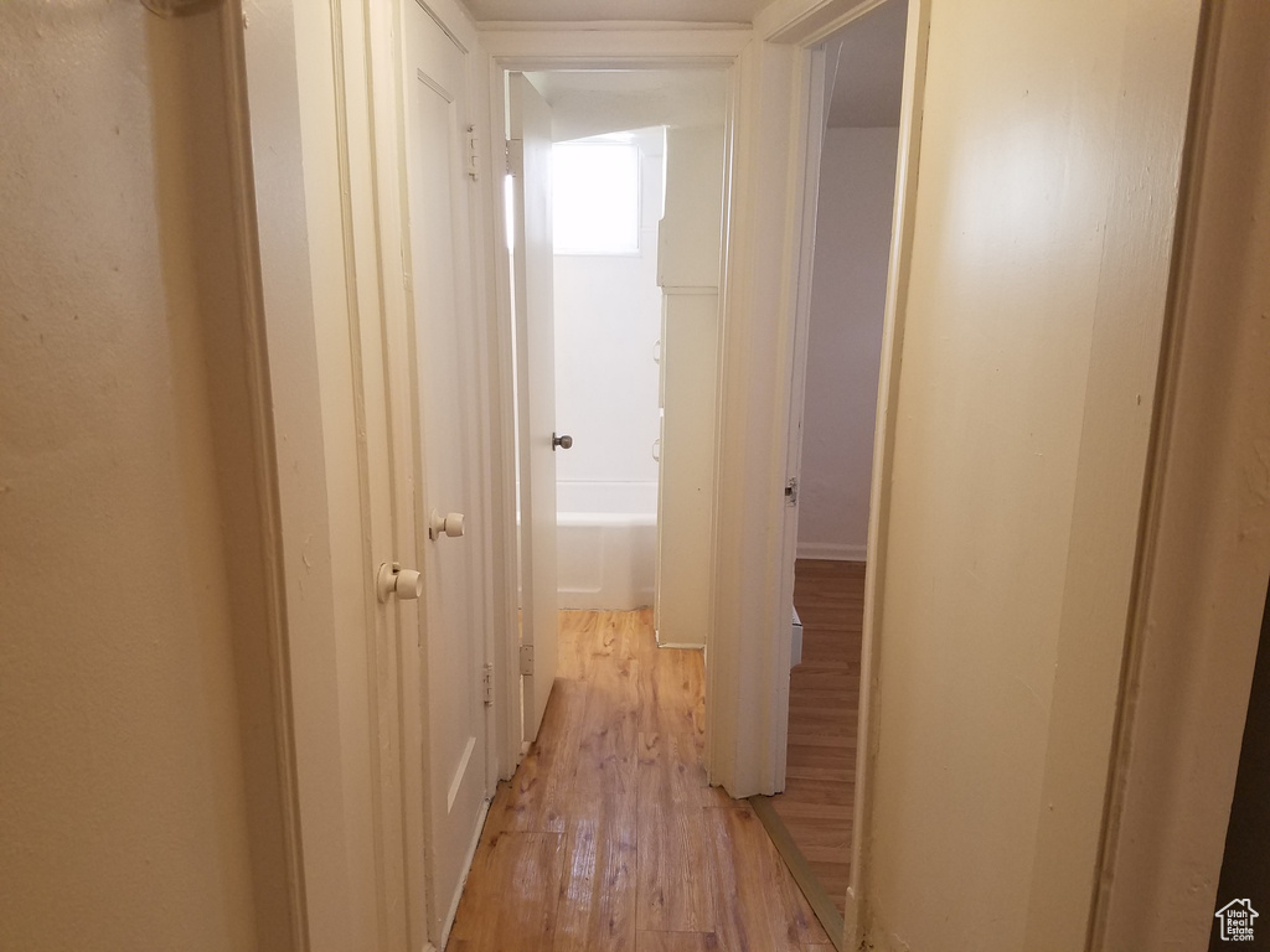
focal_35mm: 26
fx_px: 954
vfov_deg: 53.1
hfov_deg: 67.3
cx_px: 635
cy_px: 476
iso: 160
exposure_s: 1/60
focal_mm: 4.2
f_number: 1.7
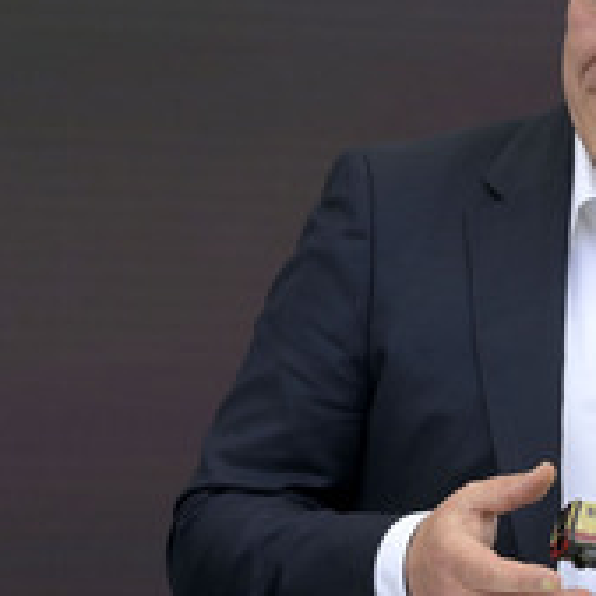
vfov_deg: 3.9
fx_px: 8805
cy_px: 289
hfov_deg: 3.9
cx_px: 665
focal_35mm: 452
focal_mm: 200
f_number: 8
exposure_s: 1/500
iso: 500
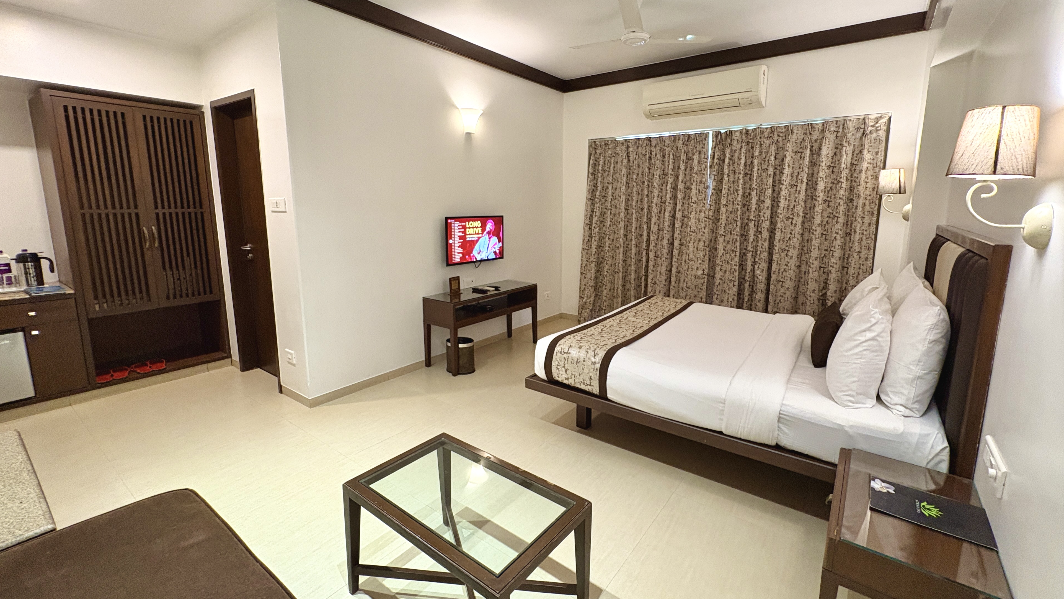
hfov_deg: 99.3
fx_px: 451
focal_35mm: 16
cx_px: 551
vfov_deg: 67.0
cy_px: 275
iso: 400
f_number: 2.2
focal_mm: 2.22
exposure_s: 1/50
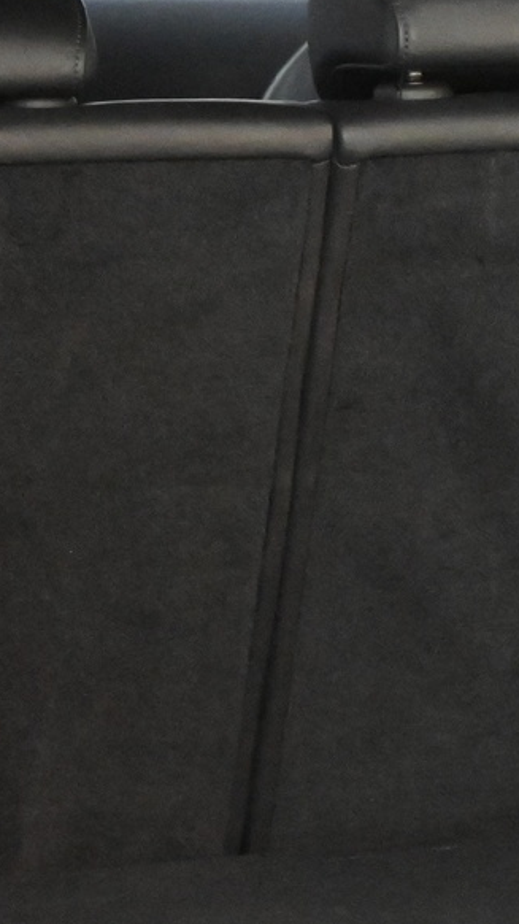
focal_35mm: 179
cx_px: 824
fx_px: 4394
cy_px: 459
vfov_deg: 12.0
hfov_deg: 6.7
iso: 9000
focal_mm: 41
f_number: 5.6
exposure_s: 1/60
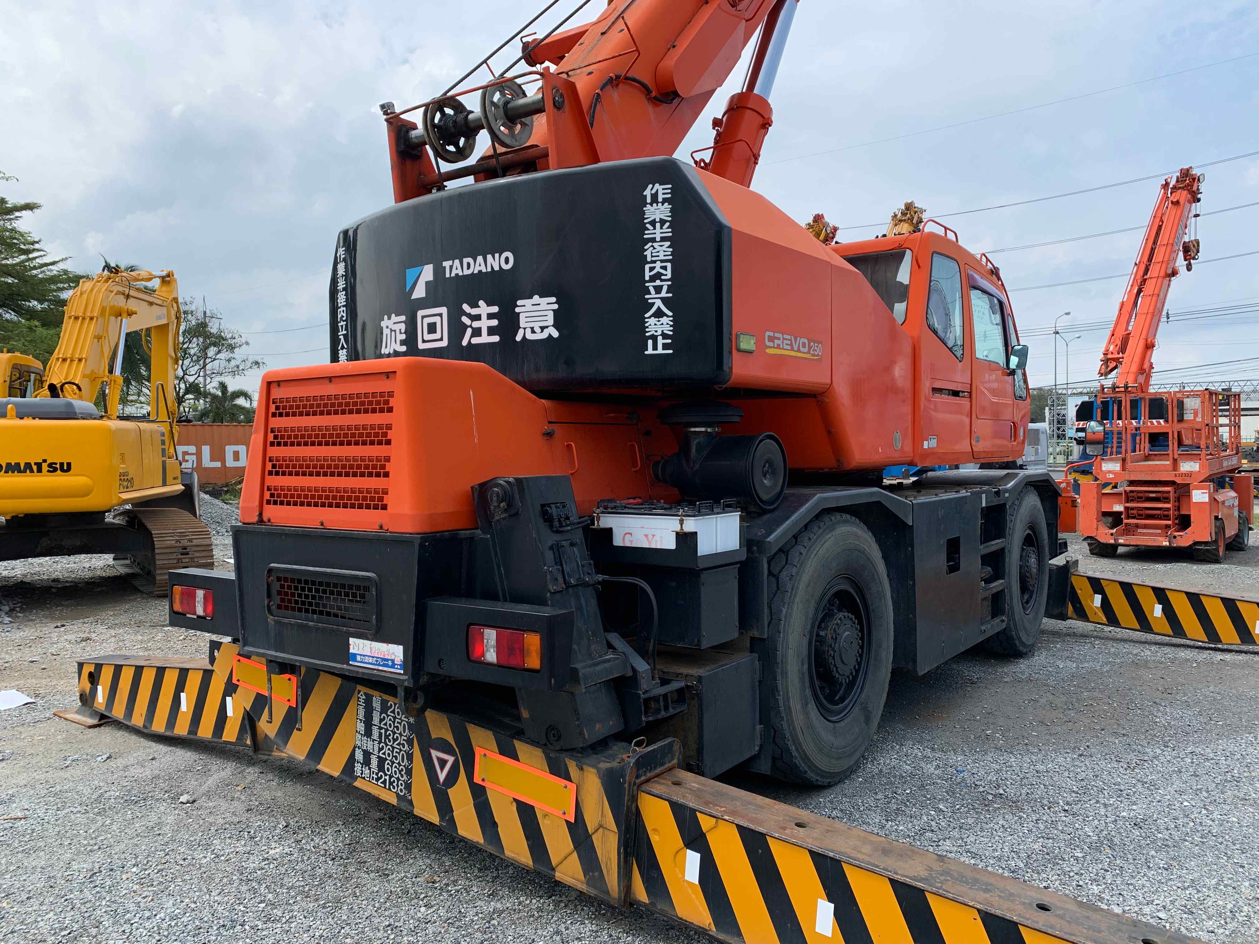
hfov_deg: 67.3
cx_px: 630
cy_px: 472
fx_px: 946
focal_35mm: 26
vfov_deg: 53.1
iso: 25
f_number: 1.8
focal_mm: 4.25
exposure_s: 1/1718
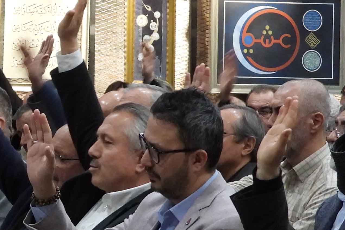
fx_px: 3076
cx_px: -18
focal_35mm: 321
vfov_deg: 4.3
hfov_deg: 6.4
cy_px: 120
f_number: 3.5
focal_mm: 15.3
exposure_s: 1/25
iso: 400
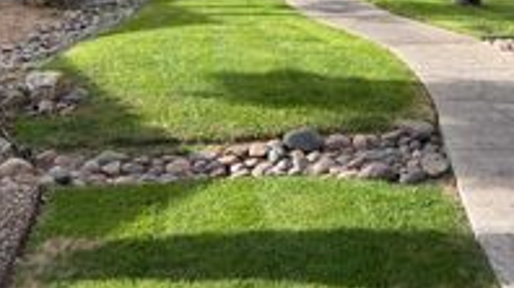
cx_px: 415
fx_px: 899
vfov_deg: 17.4
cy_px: -53
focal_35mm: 66
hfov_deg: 31.1
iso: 100
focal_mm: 6.76
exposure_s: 1/1653
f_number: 1.78
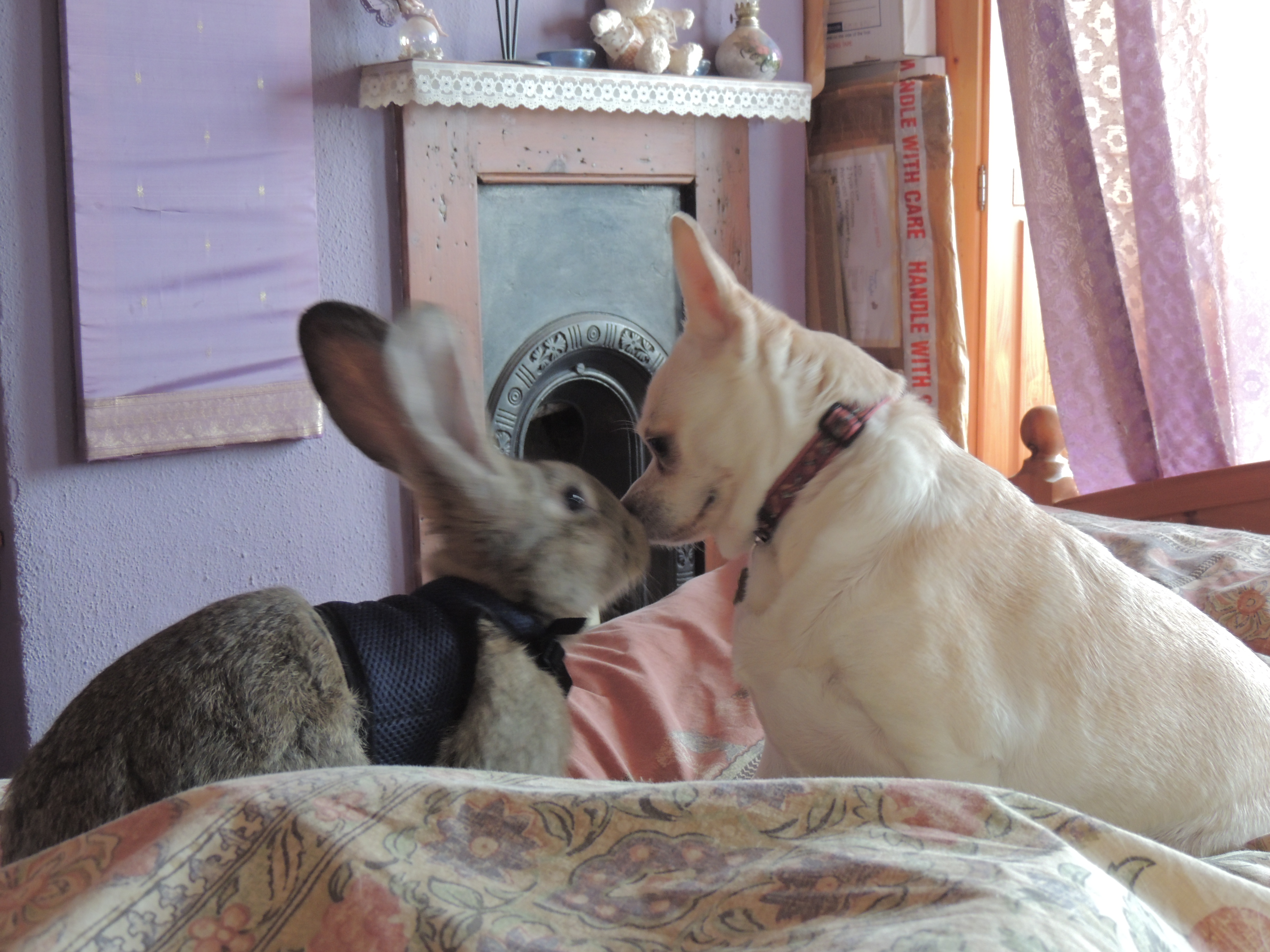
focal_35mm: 47
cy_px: 476
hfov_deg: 40.4
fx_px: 1724
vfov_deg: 30.9
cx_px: 635
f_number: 3.5
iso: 400
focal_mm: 8.3
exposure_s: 1/13
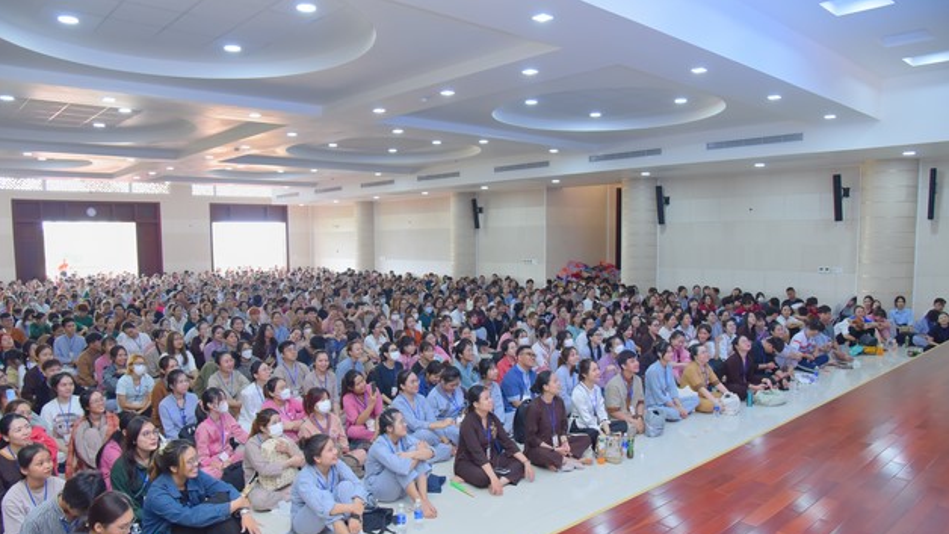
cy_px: 302
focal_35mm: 26
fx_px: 654
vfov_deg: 44.3
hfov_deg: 71.9
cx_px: 462
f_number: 5.6
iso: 1250
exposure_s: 1/100
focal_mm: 24
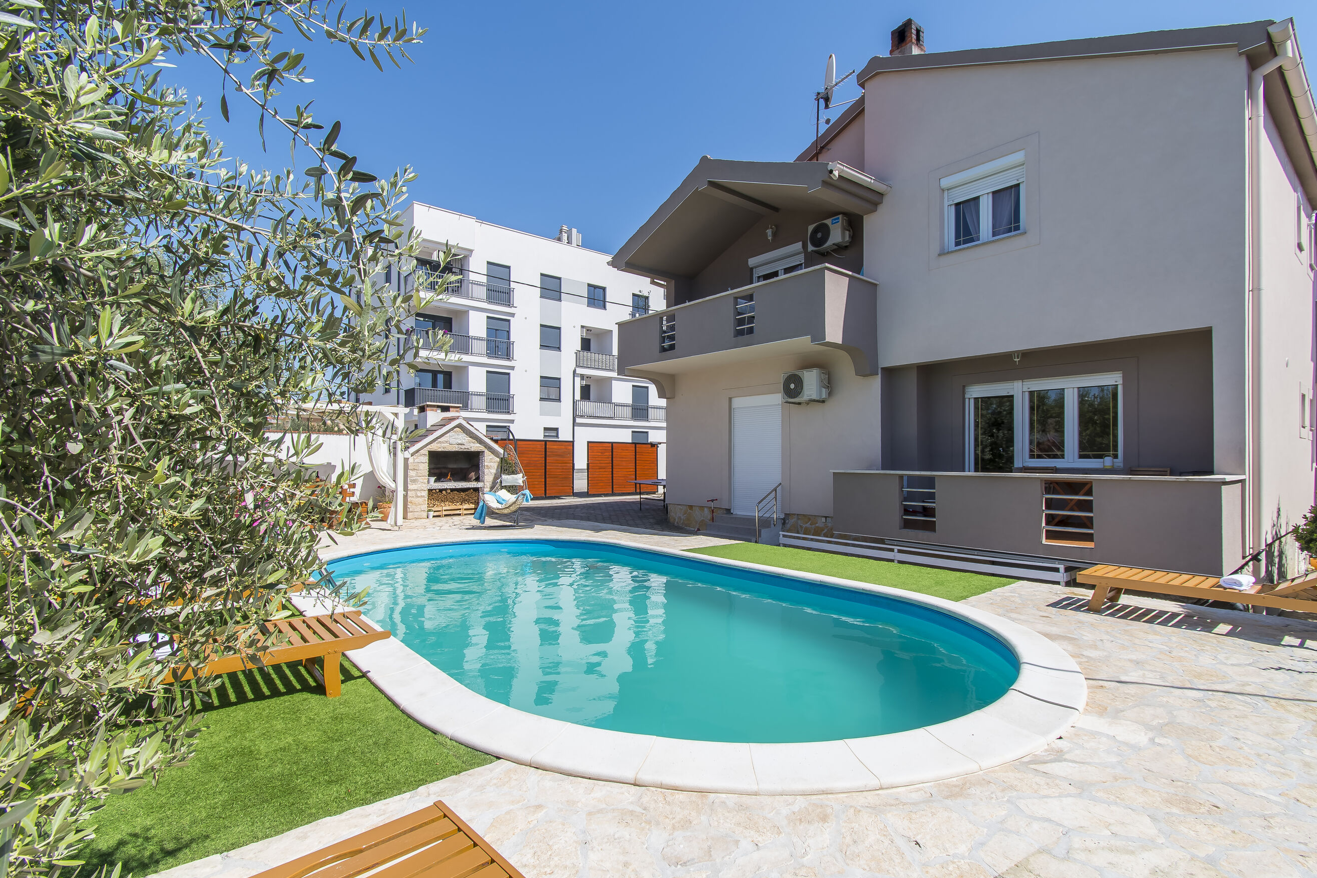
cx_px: 669
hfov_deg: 96.7
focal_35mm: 16
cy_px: 451
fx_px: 585
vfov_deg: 73.7
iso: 100
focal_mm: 10
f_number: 9
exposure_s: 1/250
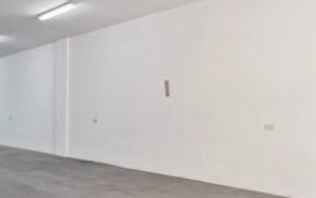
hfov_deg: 43.3
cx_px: 49
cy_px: 135
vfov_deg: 29.7
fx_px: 370
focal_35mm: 43
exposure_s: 1/100
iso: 200
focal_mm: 2.35
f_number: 2.2
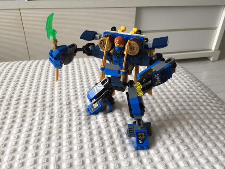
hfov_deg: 61.7
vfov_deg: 48.2
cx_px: 112
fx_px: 188
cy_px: 84
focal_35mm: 29
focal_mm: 4.15
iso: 32
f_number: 2.2
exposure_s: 1/30
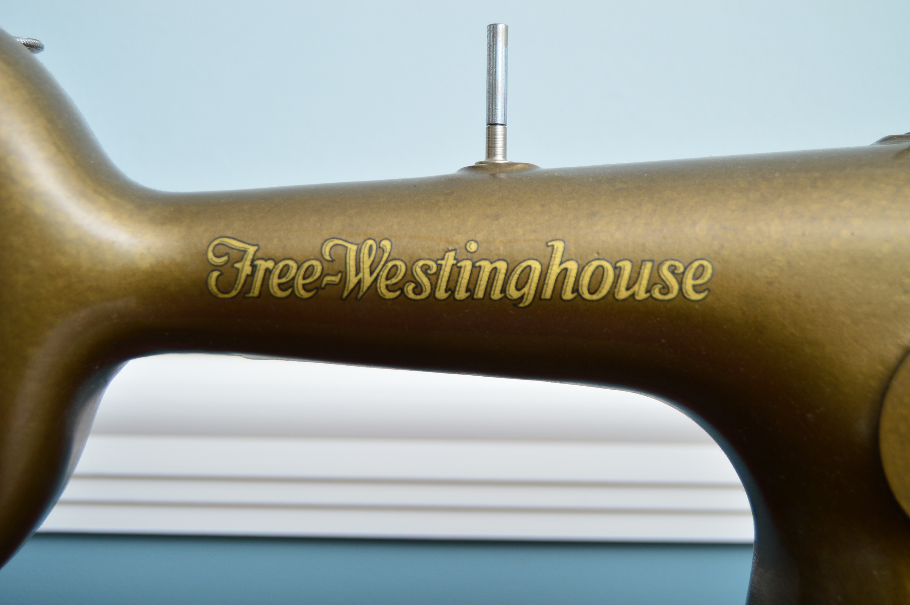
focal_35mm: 52
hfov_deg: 37.9
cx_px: 455
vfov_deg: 25.7
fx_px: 1326
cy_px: 302
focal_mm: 35
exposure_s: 1/200
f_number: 4.5
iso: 200
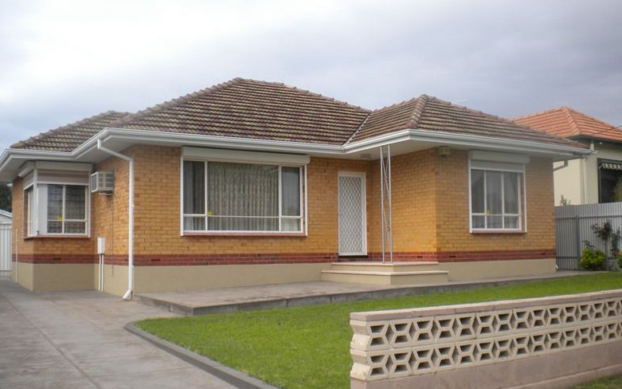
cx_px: 310
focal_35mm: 38
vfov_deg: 33.6
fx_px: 644
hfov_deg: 51.5
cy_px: 209
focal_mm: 6.3
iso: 80
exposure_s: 1/548
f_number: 4.6
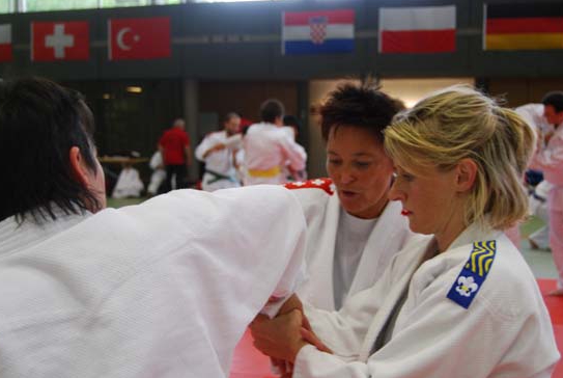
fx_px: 830
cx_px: 264
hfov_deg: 37.4
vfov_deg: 25.6
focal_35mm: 53
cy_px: 208
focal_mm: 32
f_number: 4.5
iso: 250
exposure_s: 1/30
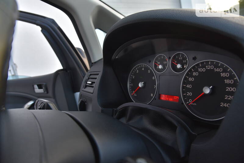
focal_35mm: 24
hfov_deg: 73.8
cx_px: 122
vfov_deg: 53.1
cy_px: 82
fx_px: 163
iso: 400
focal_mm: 24
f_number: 5.6
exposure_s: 1/125
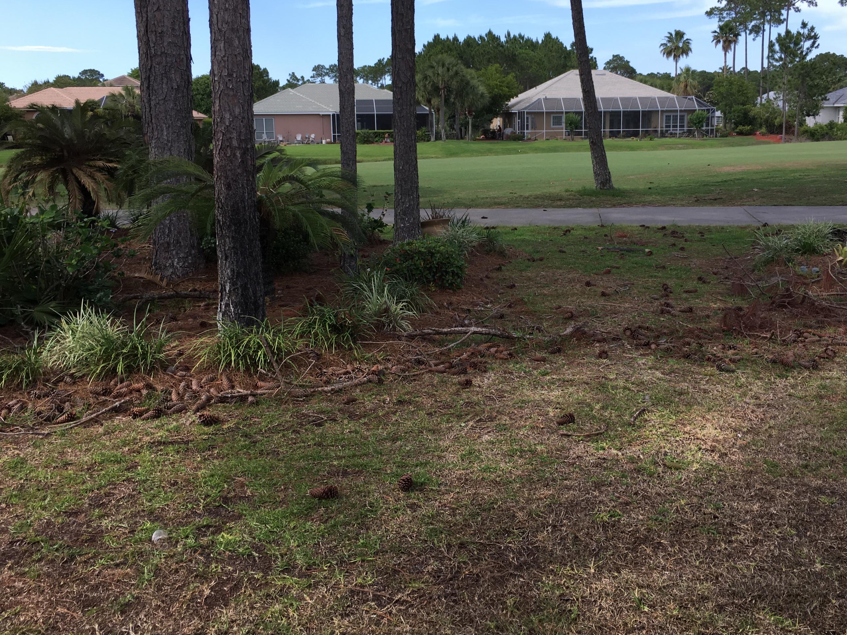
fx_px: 832
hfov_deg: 53.8
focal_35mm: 34
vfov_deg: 41.7
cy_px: 269
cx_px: 480
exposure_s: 1/836
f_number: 2.2
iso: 25
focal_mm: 4.15
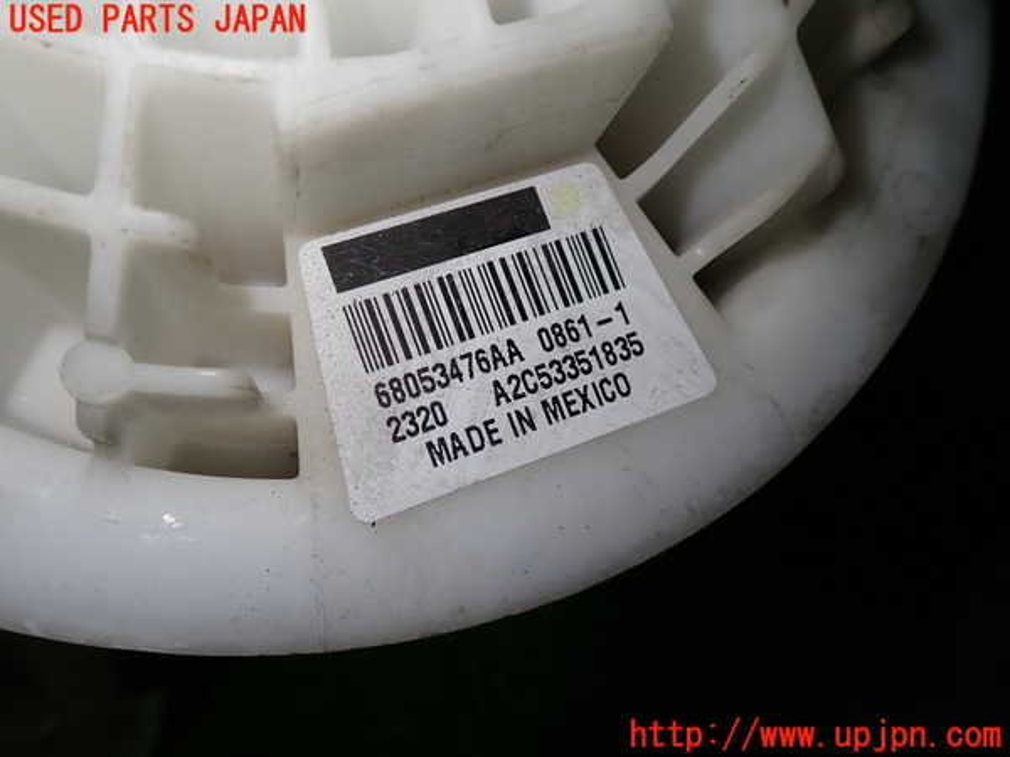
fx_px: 875
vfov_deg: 46.8
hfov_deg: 60.0
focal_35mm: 30
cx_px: 505
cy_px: 378
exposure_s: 1/60
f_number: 3.2
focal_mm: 5.4
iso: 125
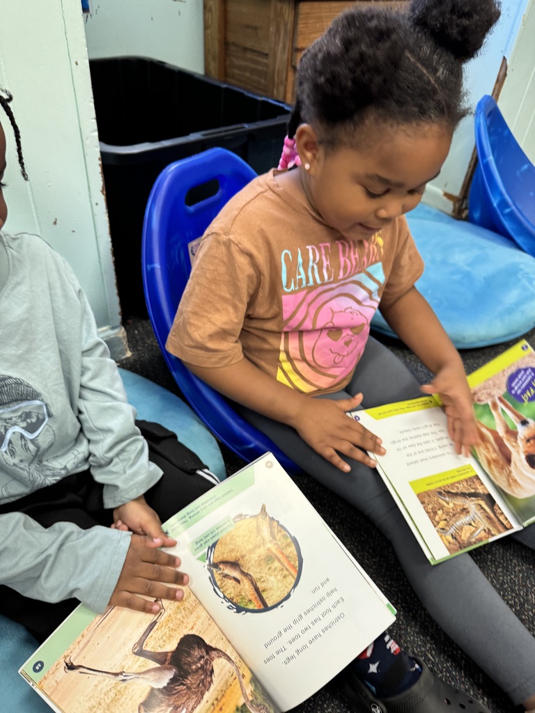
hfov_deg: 56.8
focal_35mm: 24
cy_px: 356
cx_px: 268
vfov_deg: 71.6
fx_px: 495
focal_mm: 6.76
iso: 200
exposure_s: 1/60
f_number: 1.78
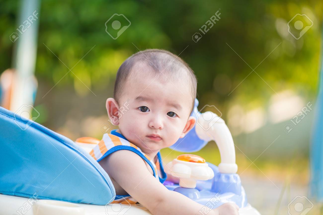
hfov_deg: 19.5
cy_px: 108
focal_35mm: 105
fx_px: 942
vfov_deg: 13.0
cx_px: 162
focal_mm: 105
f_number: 3
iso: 200
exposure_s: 1/250
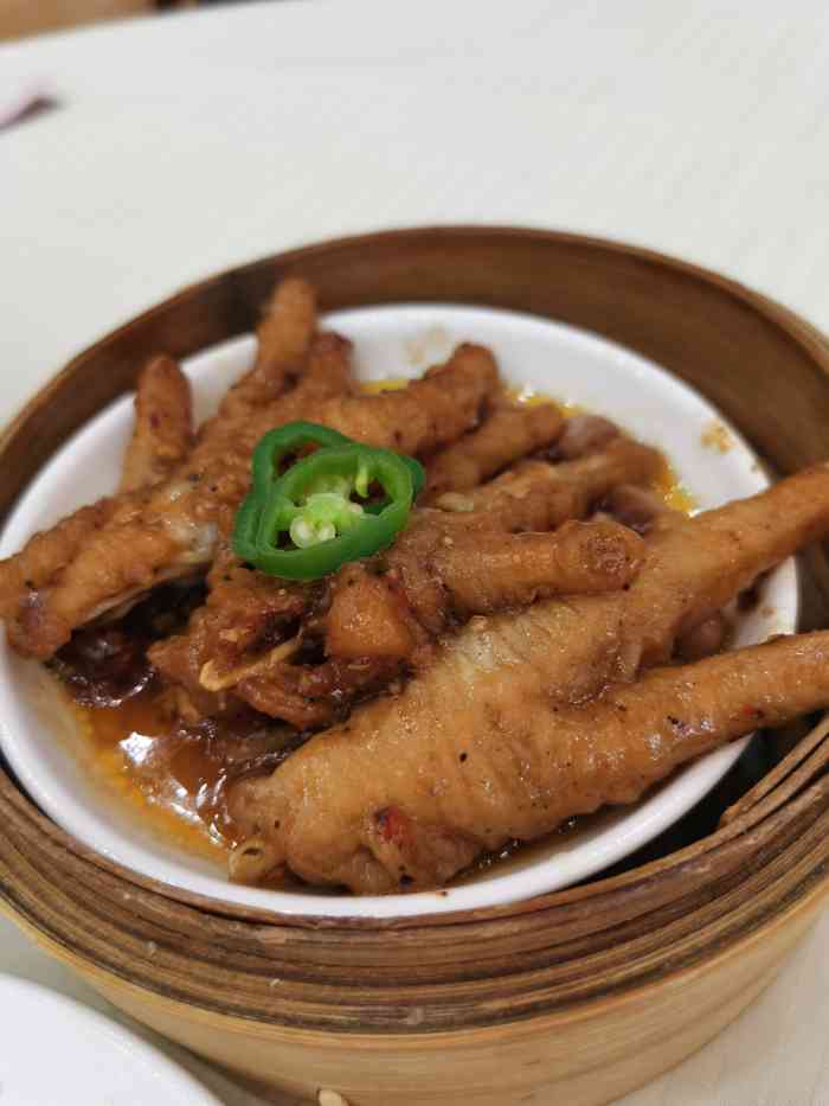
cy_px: 553
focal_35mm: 27
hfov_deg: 51.4
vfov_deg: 65.3
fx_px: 862
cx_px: 414
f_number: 1.6
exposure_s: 1/100
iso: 160
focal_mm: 5.56
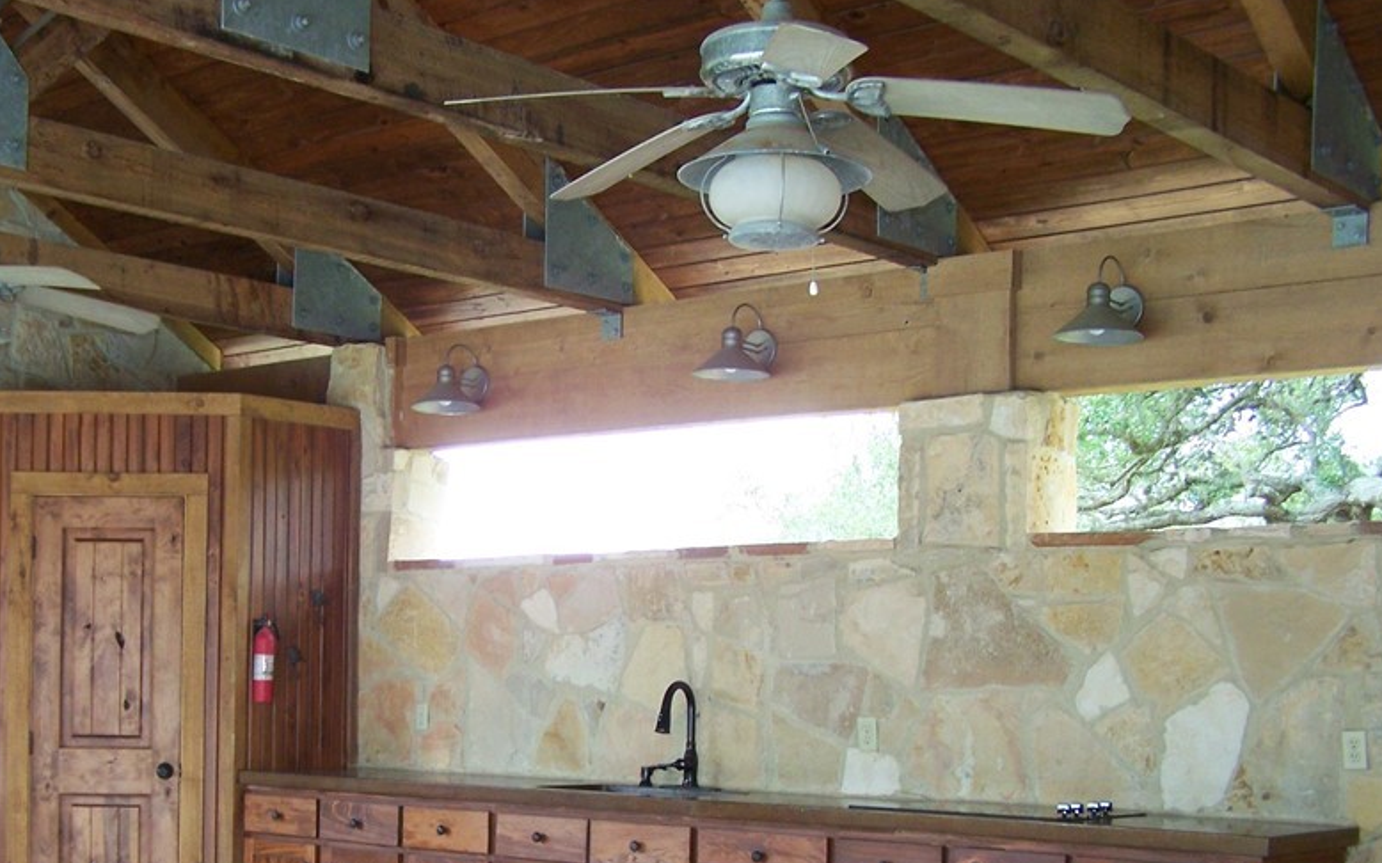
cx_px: 521
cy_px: 662
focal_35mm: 53
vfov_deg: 24.1
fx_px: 1996
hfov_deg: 38.0
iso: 160
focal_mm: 6.3
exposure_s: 1/100
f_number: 2.8
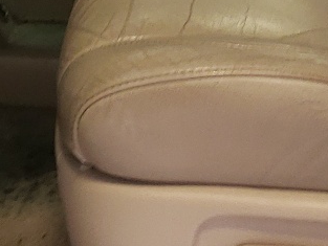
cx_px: 249
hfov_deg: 14.8
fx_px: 1261
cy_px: -231
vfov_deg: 10.3
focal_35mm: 133
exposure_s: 1/60.2
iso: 105
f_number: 1.5
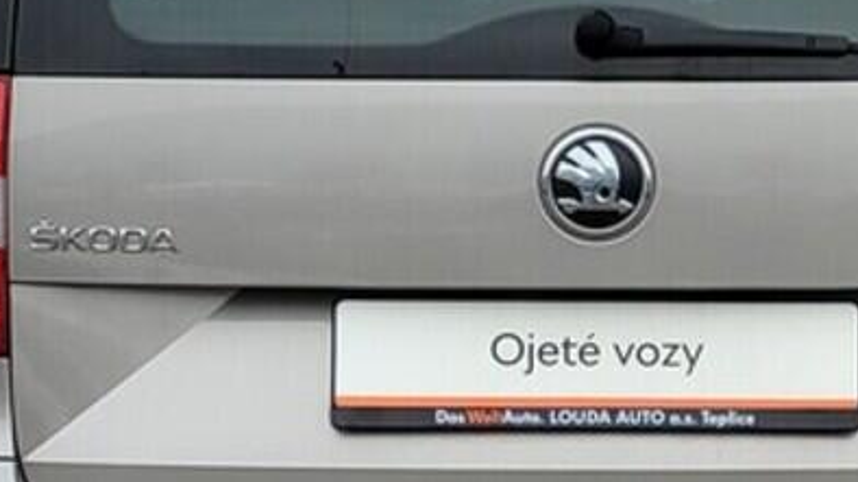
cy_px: 275
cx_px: 595
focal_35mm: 303
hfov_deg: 7.1
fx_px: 6889
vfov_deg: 4.0
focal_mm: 7.12
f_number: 2.4
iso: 32
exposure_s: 1/60
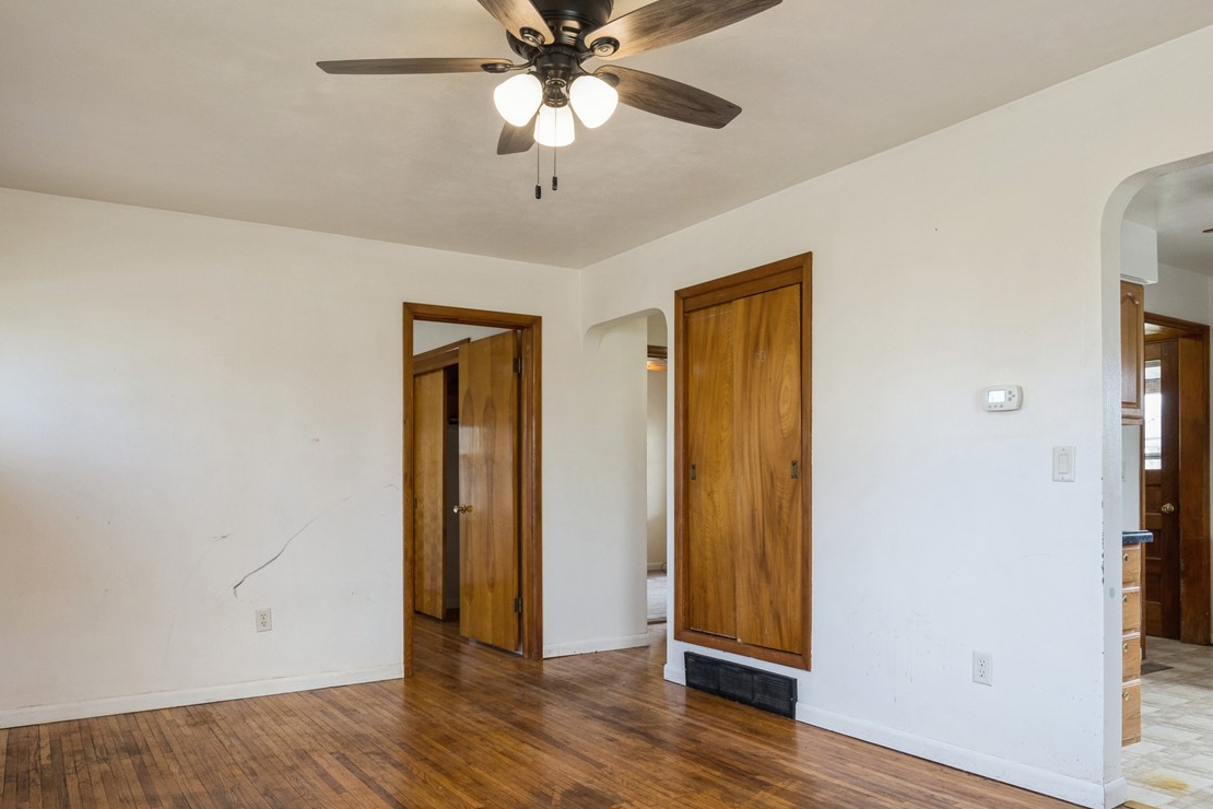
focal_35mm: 26
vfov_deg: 49.3
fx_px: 876
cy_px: 472
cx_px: 592
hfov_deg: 69.4
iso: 400
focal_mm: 17
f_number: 8
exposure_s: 1/40
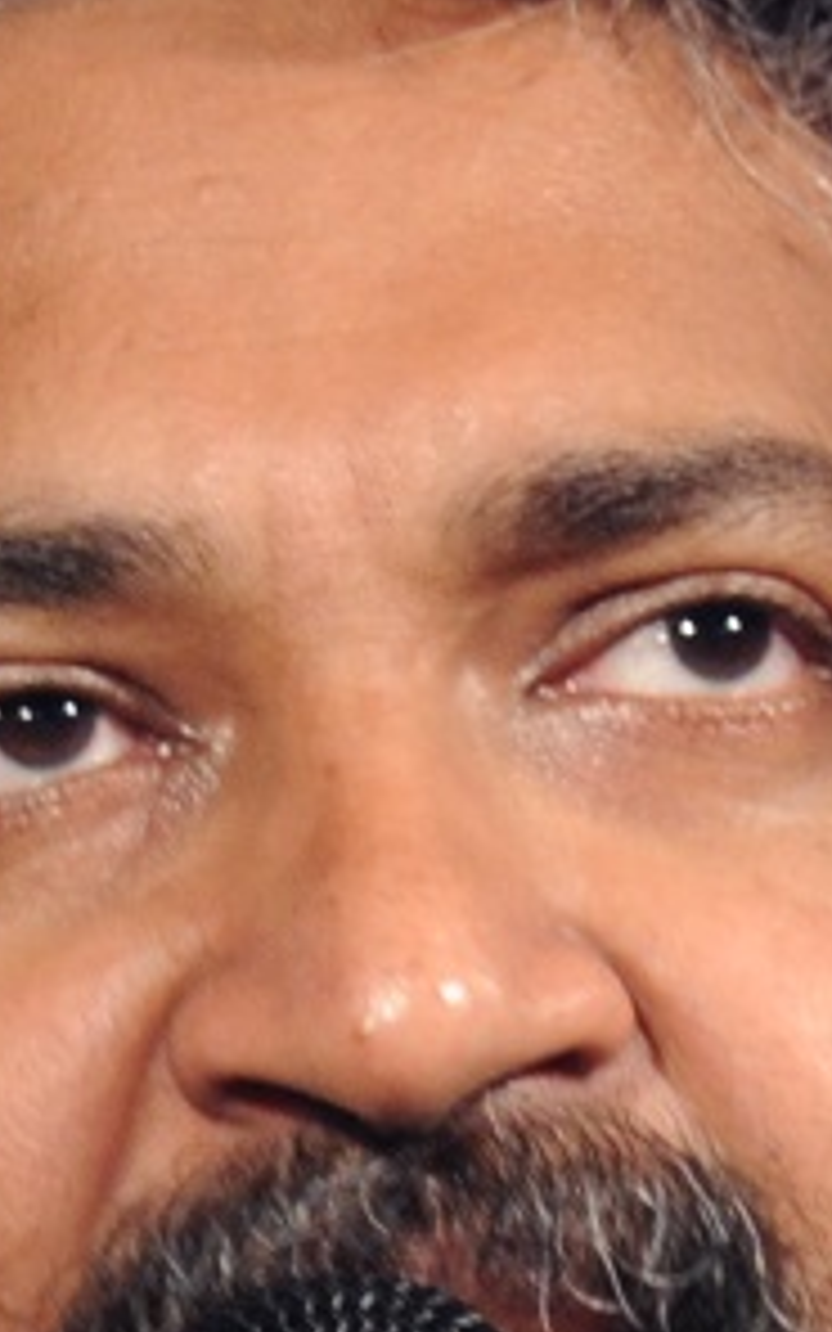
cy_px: 1746
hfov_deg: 0.7
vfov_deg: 1.2
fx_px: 65521
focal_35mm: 1806
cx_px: 630
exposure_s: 1/100
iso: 1600
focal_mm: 300
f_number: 5.6
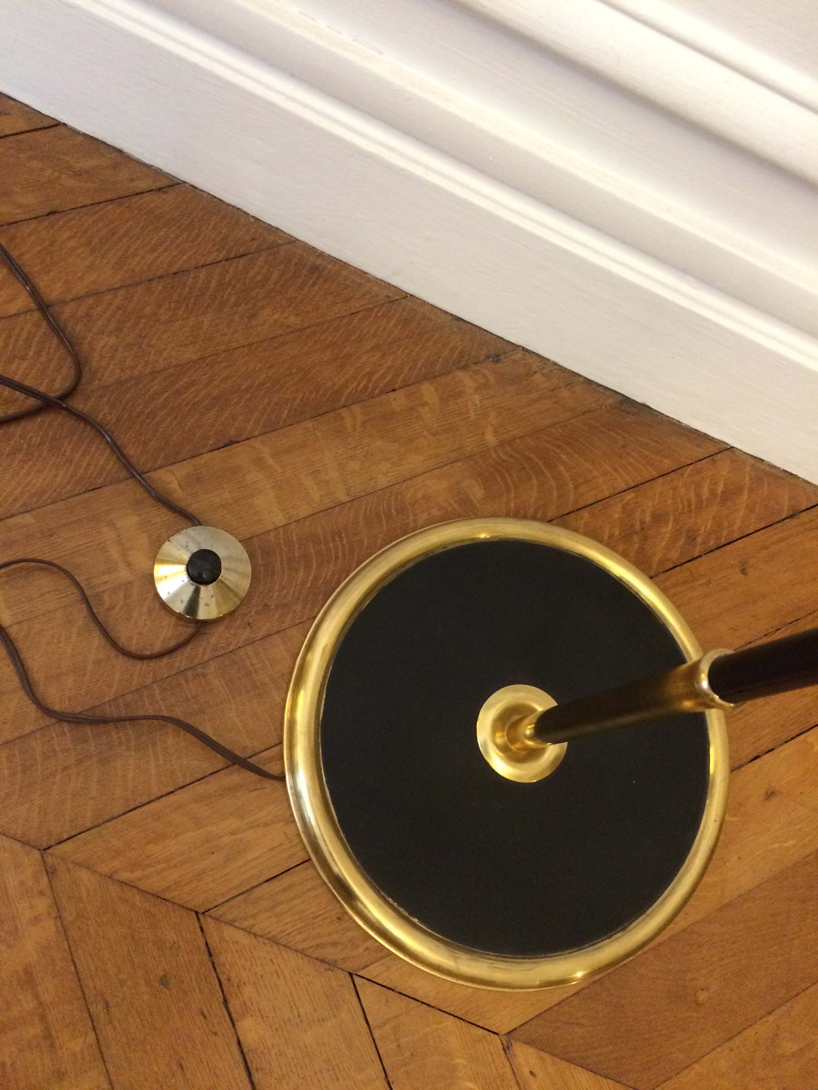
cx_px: 409
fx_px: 914
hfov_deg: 48.2
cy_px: 545
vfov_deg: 61.7
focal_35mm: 29
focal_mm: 4.15
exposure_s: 1/25
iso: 320
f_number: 2.2
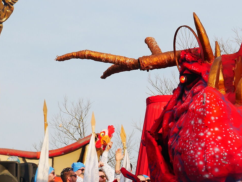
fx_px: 1587
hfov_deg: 8.7
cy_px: 178
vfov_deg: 6.5
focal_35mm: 227
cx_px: 234
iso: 200
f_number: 8
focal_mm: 45
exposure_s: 1/400
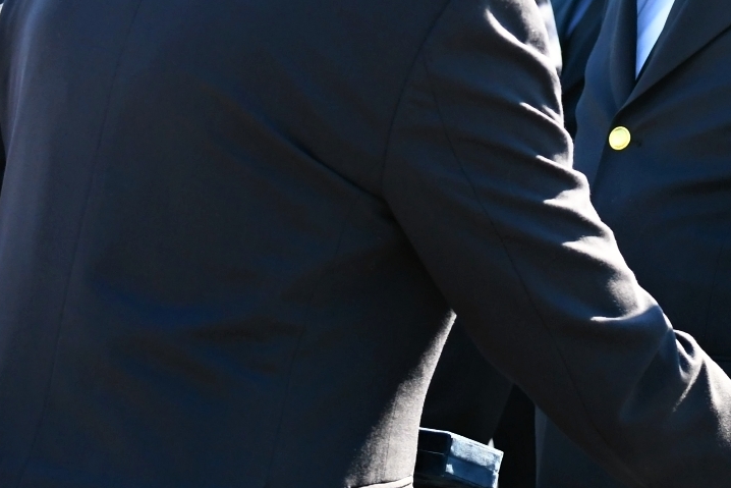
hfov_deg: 8.7
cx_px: 738
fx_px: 4752
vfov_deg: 5.9
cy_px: 93
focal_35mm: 234
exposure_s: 1/1000
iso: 1000
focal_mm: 70
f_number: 4.5
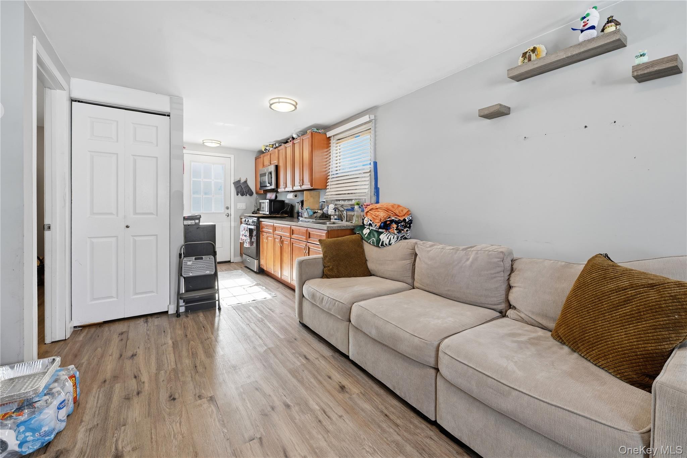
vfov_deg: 81.2
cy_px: 229
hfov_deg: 104.3
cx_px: 344
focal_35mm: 14
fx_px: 267
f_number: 11
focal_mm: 14
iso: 320
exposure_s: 1/40
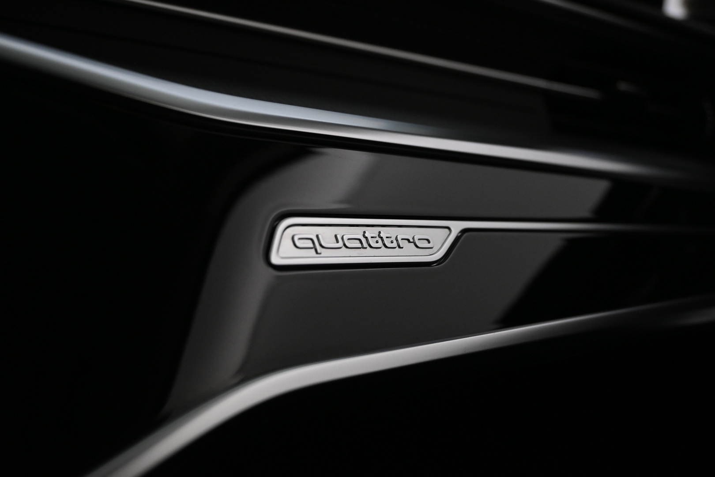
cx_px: 358
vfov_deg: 24.4
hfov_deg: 35.9
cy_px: 238
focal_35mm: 56
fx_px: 1102
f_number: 5.3
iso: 1600
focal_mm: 37
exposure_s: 1/60
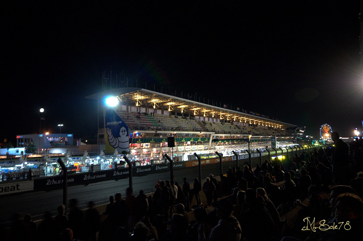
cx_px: 182
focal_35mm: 30
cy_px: 120
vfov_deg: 43.5
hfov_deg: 62.0
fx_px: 302
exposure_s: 1/4
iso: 1600
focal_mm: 20
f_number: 5.6
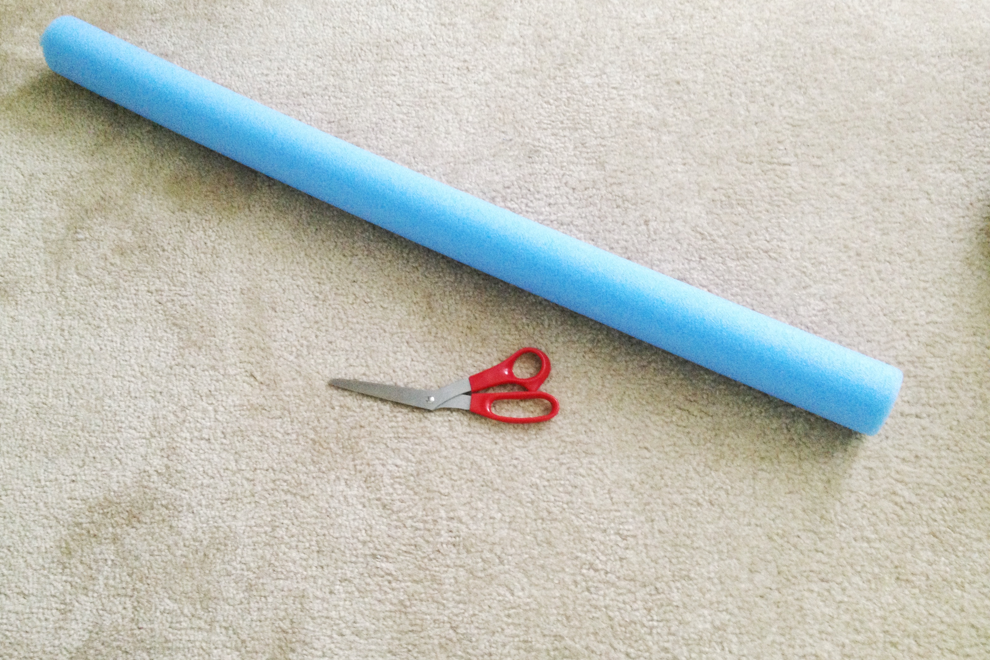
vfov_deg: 35.9
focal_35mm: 37
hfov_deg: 51.9
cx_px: 487
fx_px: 1017
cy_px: 300
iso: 250
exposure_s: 1/20
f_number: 2.4
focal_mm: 4.28
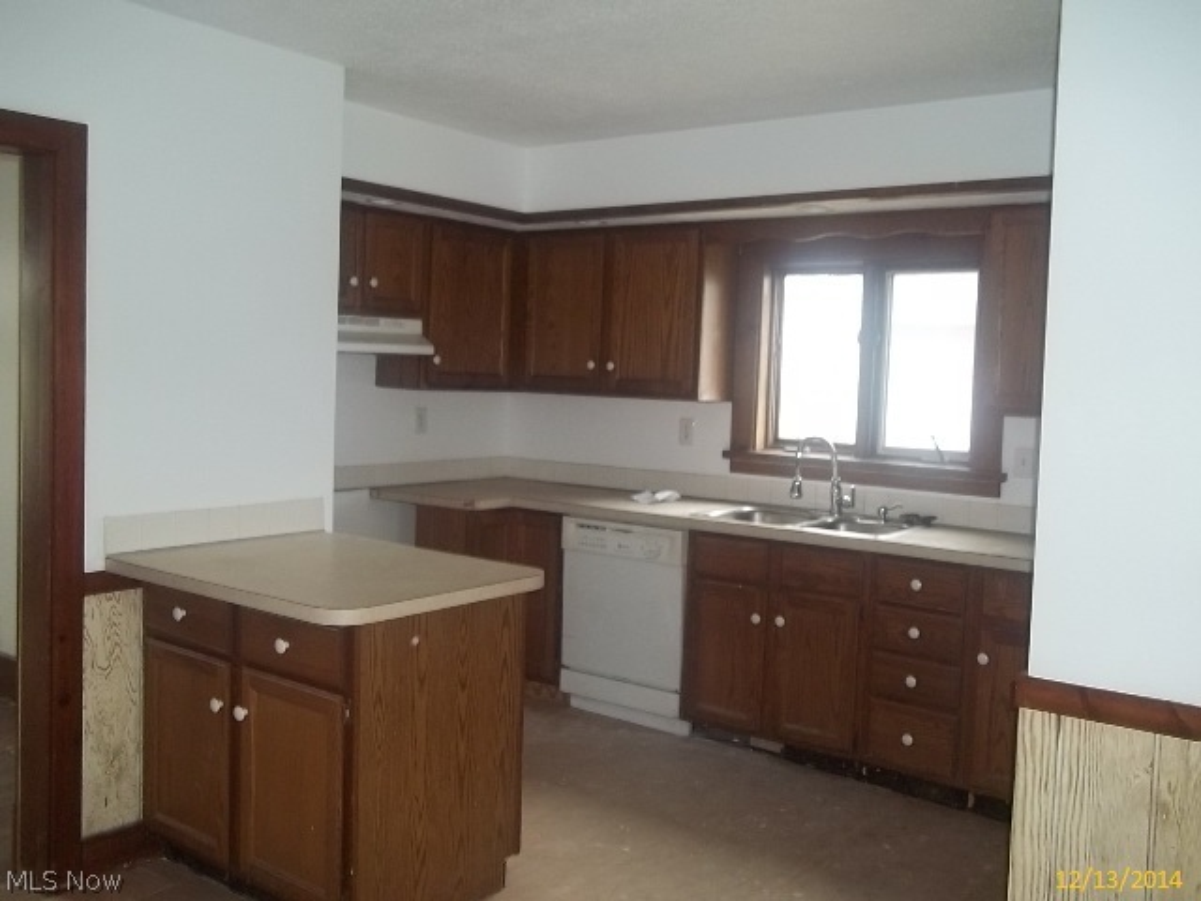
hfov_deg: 56.8
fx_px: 1110
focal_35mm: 32
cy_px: 450
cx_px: 600
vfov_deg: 44.2
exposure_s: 1/30
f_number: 2.9
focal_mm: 5.7
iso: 160
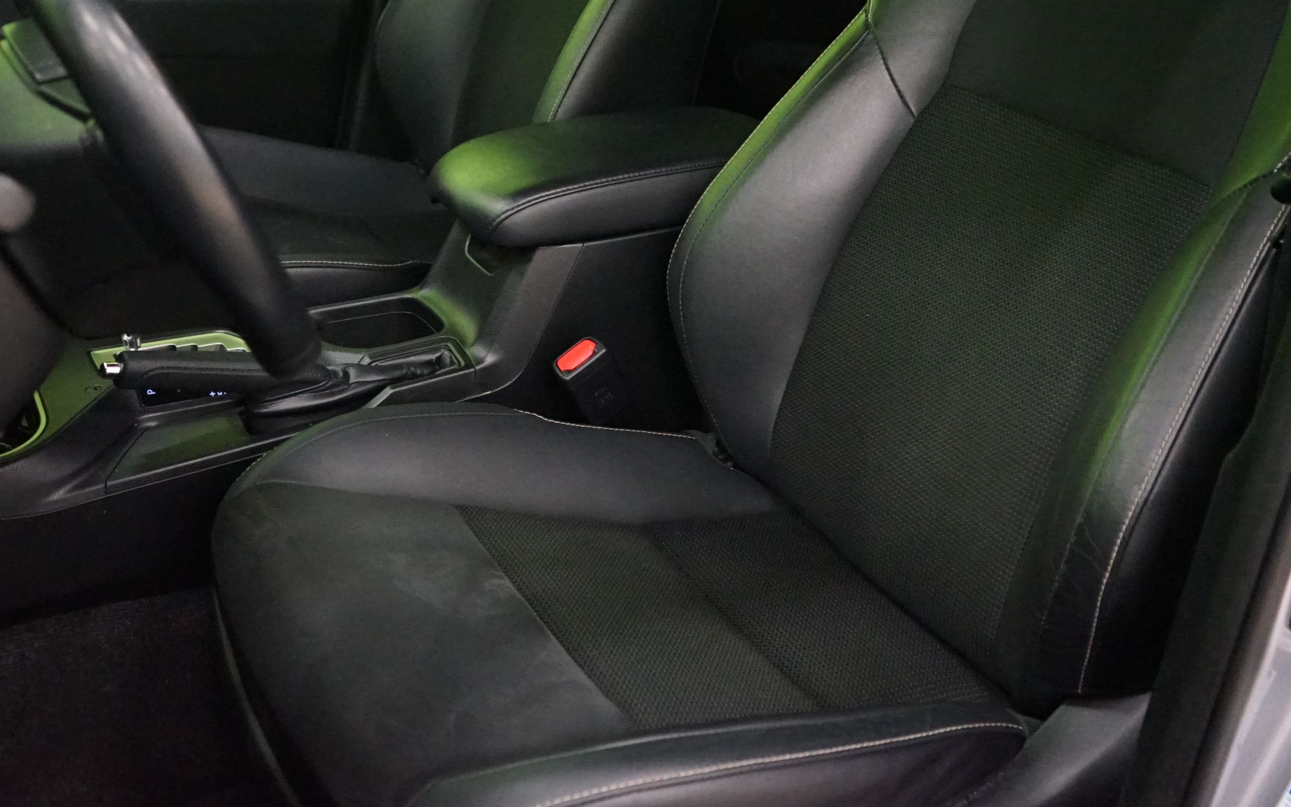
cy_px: 156
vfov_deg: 28.6
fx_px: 1548
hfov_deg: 45.3
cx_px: 612
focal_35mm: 44
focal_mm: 28
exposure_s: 1/40
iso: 6400
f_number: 3.5
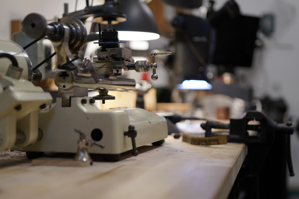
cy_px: 100
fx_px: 415
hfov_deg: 39.6
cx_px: 150
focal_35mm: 50
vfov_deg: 27.0
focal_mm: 50
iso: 1250
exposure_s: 1/400
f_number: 2.8
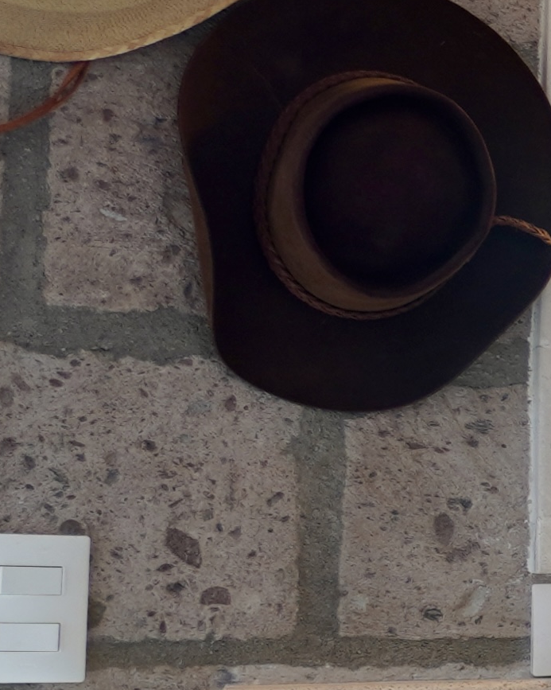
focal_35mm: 100
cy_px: 935
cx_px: 1647
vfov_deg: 17.8
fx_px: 2040
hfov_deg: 10.7
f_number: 2.8
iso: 100
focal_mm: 11
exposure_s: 1/30
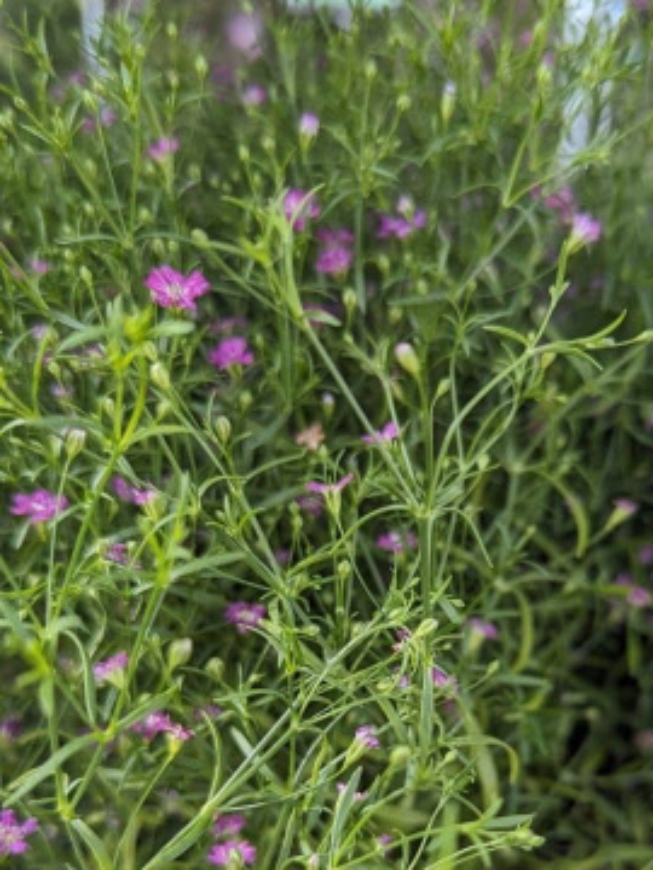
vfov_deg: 44.9
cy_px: 669
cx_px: 401
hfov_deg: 35.8
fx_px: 1006
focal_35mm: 40
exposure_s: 1/308
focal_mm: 6.81
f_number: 1.85
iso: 36
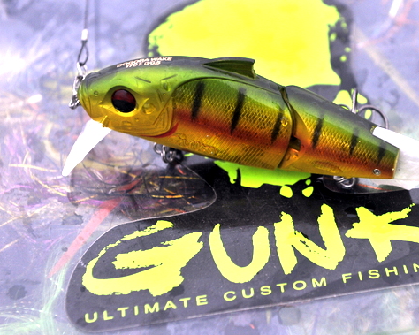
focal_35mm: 97
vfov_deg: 15.9
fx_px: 1203
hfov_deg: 19.7
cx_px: 287
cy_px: 149
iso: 640
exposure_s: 1/250
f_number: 4.5
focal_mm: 70
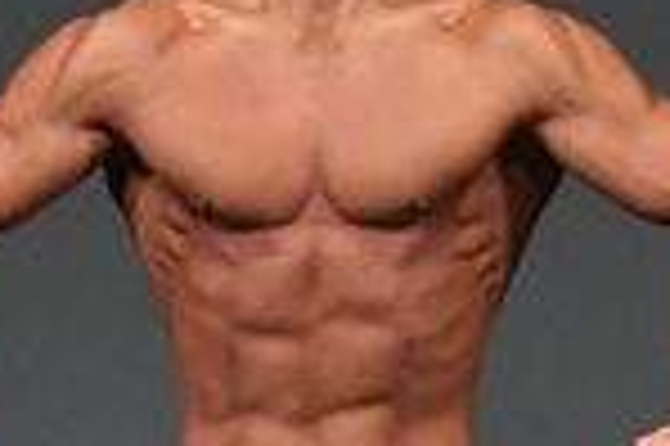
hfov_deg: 1.1
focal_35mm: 1796
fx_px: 33388
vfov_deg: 0.8
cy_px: 491
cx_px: -124
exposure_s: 1/400
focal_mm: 230
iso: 4000
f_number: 5.6
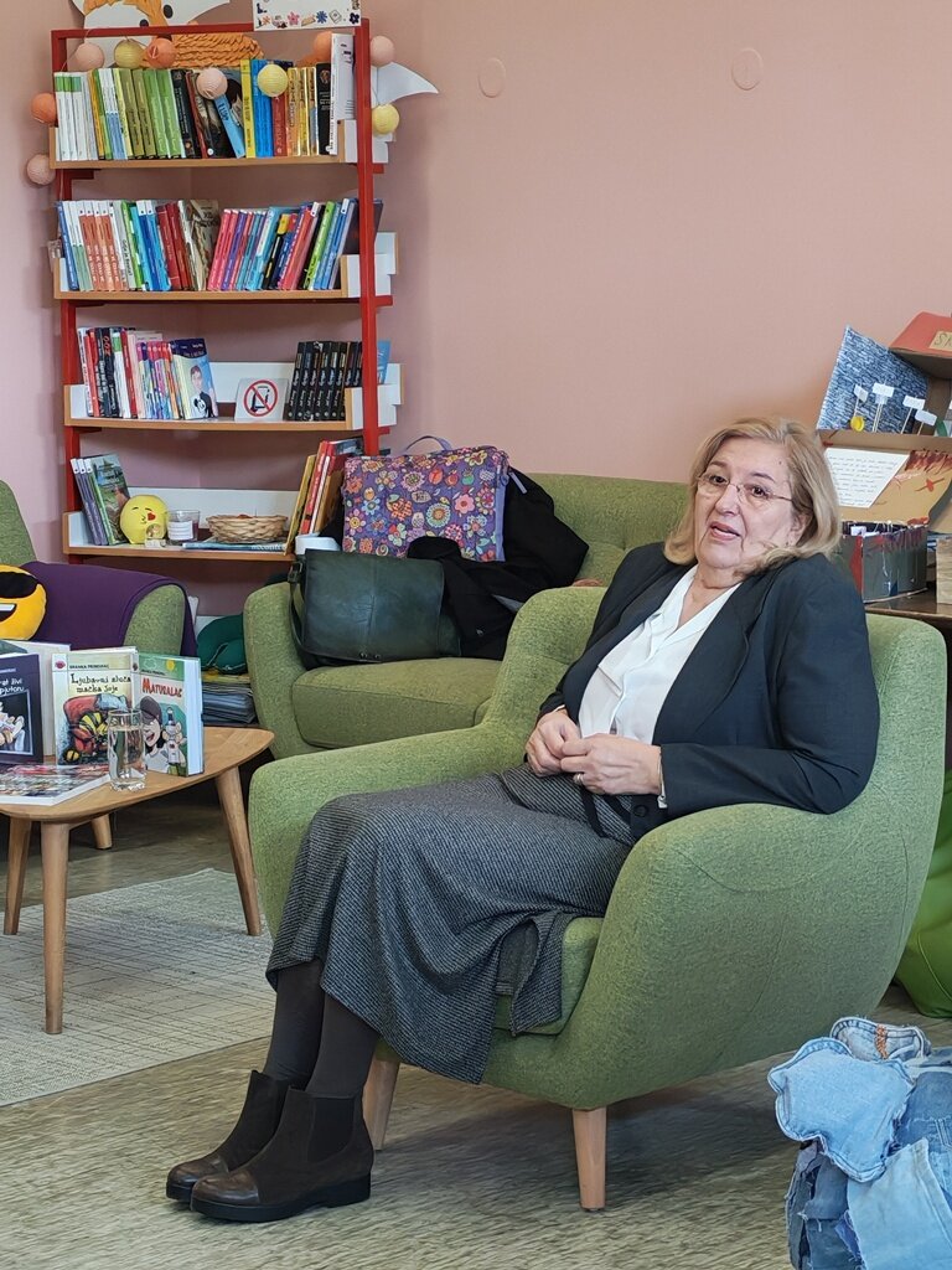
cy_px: 635
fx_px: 3557
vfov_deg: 20.2
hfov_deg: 15.2
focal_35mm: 97
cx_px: 476
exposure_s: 1/100
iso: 1000
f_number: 1.9
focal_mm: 6.12
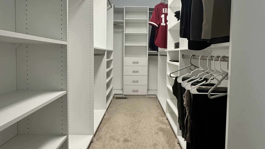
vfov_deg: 53.3
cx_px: 134
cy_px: 60
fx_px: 148
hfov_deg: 83.8
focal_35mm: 21
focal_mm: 2.22
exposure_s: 1/120
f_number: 2.2
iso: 320
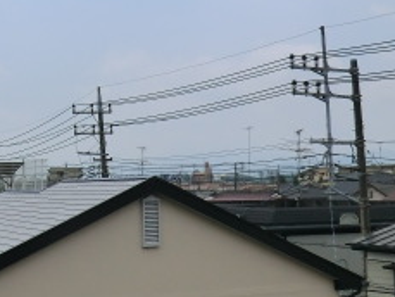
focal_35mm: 67
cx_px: 67
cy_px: 133
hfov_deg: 28.2
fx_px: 765
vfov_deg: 21.9
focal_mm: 4.3
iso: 80
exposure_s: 1/500
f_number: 7.5
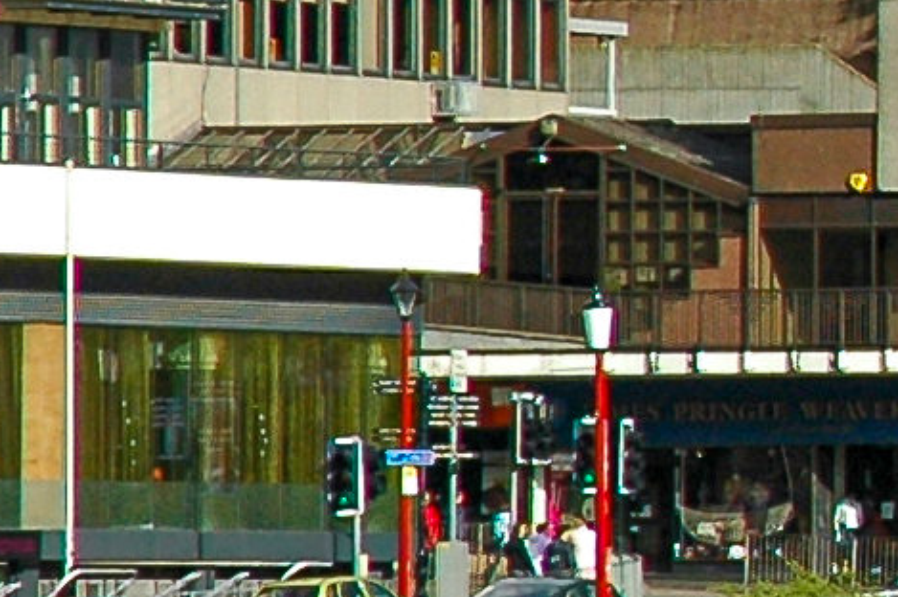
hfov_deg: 3.0
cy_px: -140
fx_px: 16775
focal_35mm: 673
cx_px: 2851
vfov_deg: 2.0
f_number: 11
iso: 400
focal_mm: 70
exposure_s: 1/400
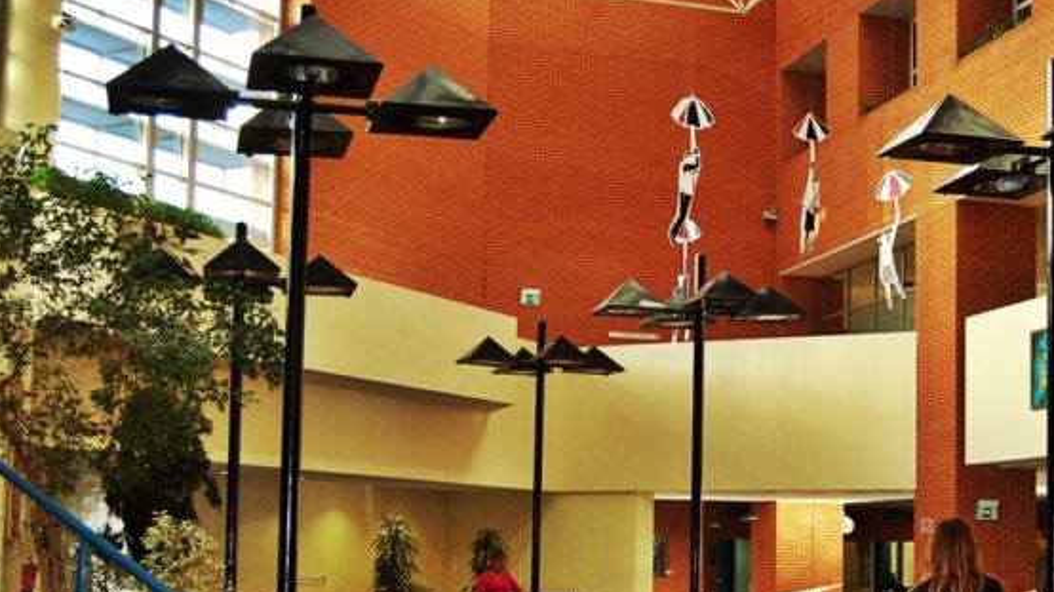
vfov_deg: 20.2
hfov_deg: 35.1
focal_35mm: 59
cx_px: 700
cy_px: 440
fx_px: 1648
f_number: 4
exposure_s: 1/60
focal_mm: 26
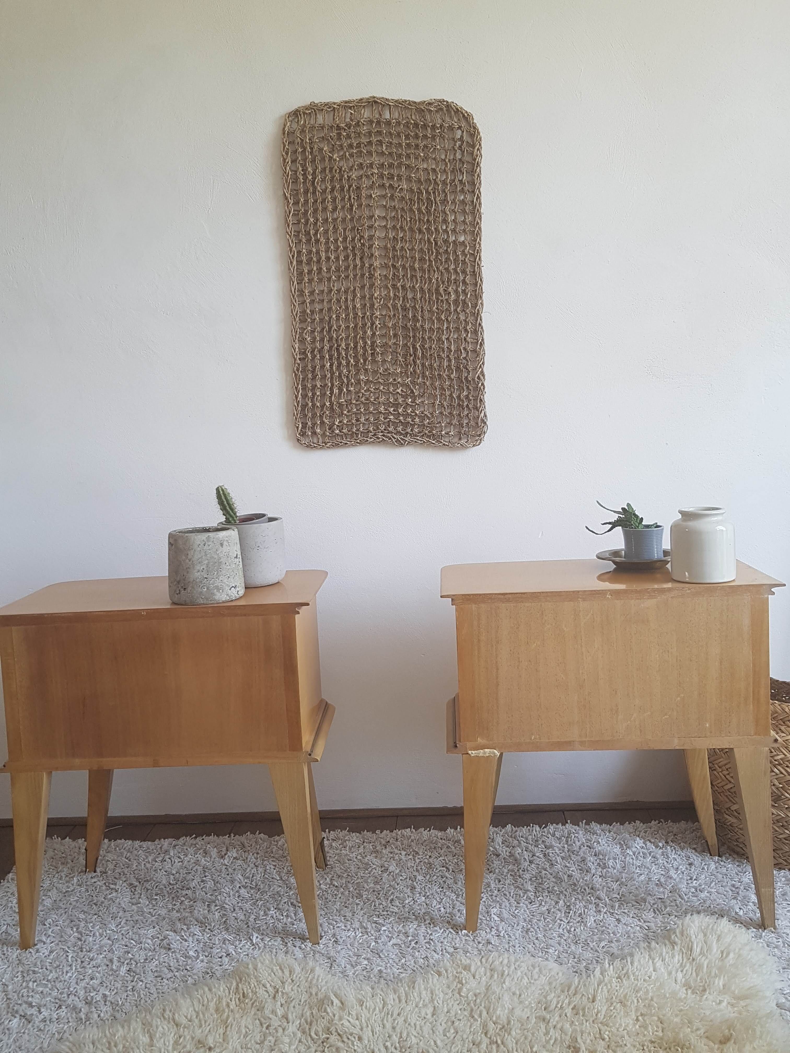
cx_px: 395
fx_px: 791
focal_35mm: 26
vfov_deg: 67.3
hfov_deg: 53.1
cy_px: 526
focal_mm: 4.2
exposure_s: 1/60
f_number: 1.7
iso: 64
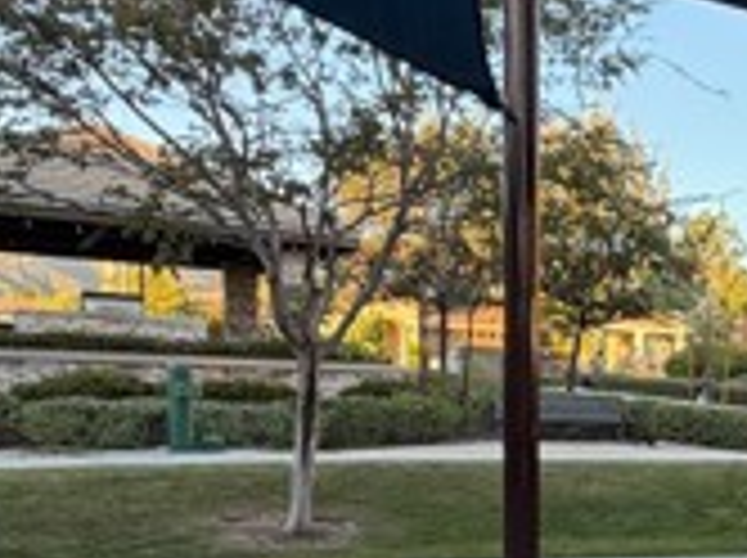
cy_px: 486
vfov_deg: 26.2
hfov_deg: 28.8
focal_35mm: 54
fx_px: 1164
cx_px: 976
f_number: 2.2
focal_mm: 2.22
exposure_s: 1/122
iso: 50
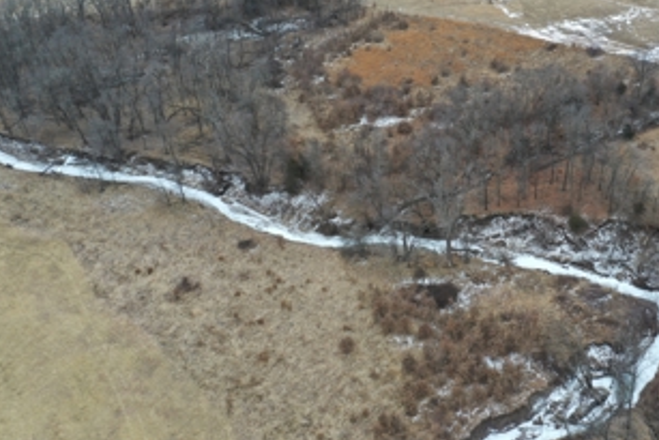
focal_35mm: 41
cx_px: 442
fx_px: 751
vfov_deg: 32.6
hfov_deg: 46.6
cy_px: 176
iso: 100
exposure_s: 1/160
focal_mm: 10.26
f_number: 4.5
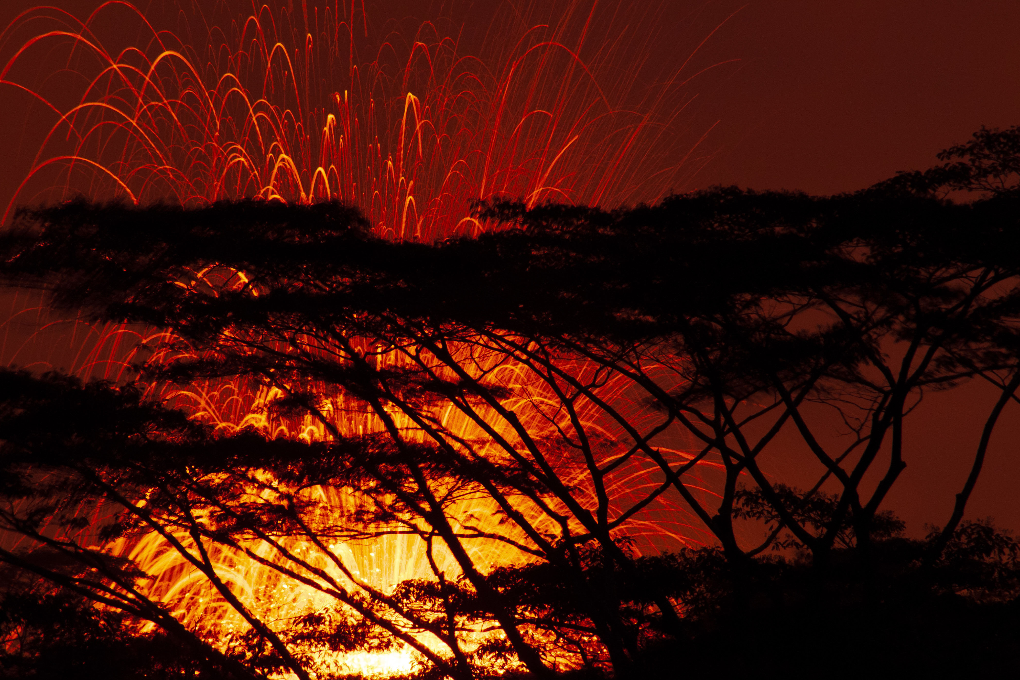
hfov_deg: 3.8
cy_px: 362
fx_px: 15525
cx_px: 523
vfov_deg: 2.5
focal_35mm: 548
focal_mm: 340
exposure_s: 2
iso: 400
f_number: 9
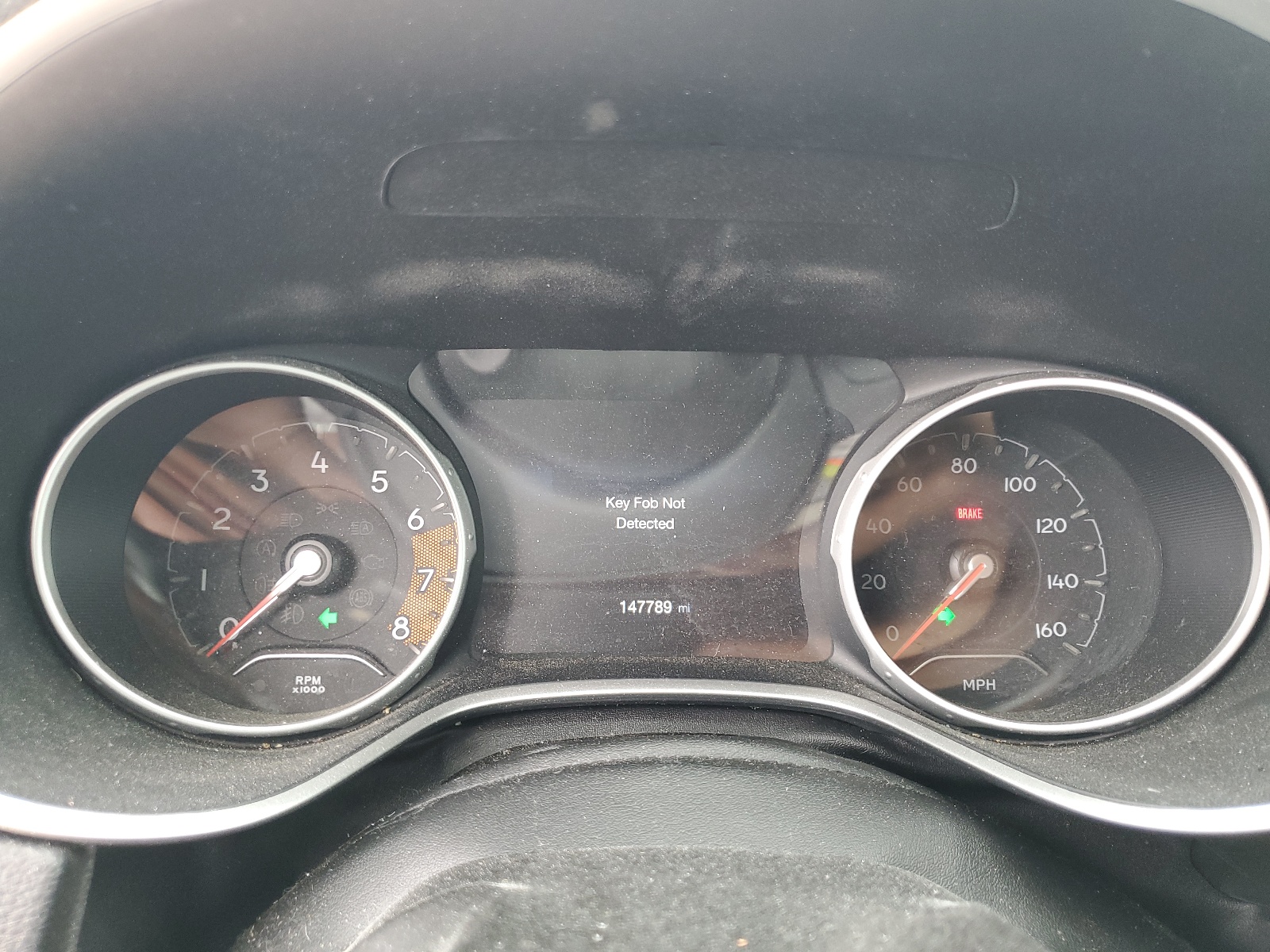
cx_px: 635
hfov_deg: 67.3
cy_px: 476
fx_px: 954
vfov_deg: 53.1
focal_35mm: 26
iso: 97
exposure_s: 1/50
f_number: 1.5
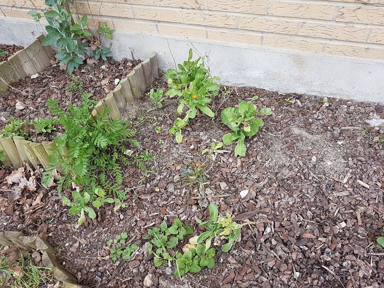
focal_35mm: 26
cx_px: 192
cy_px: 144
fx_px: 288
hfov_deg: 67.3
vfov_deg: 53.1
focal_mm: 4.2
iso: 40
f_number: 1.7
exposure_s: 1/127
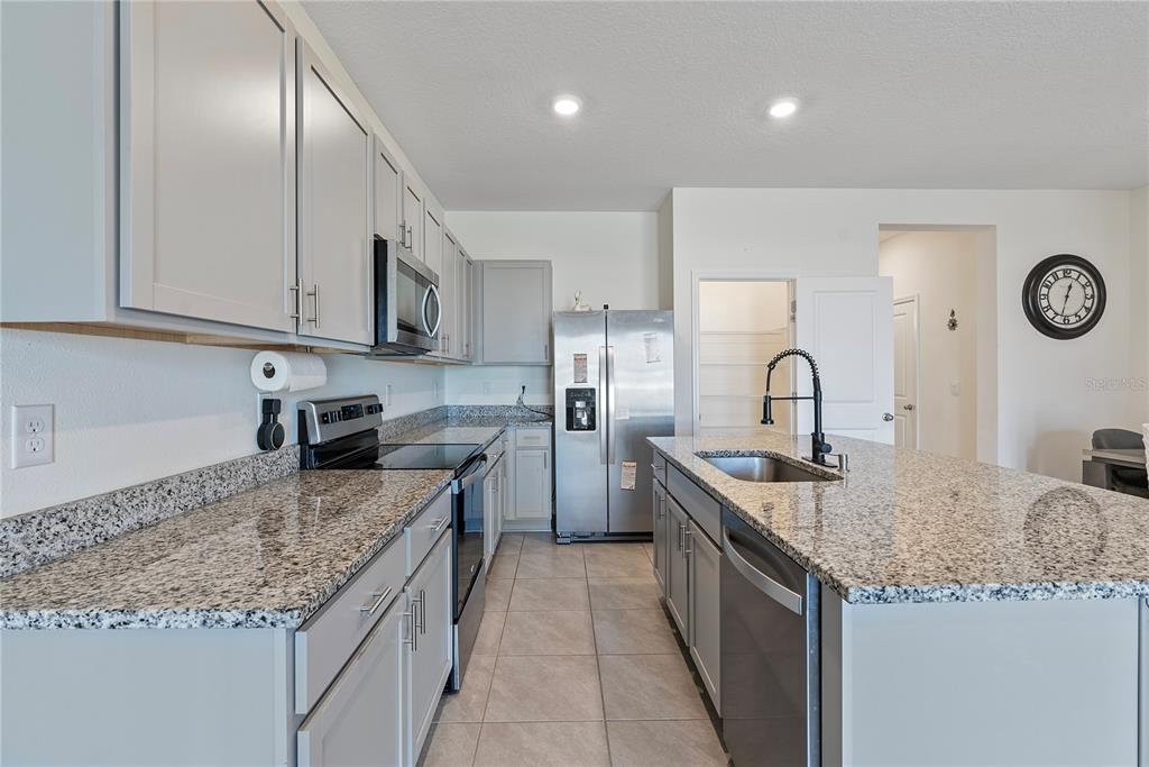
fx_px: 511
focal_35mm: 16
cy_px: 384
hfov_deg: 96.7
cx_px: 574
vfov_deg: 73.8
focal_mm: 16
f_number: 8
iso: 250
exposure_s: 1/2
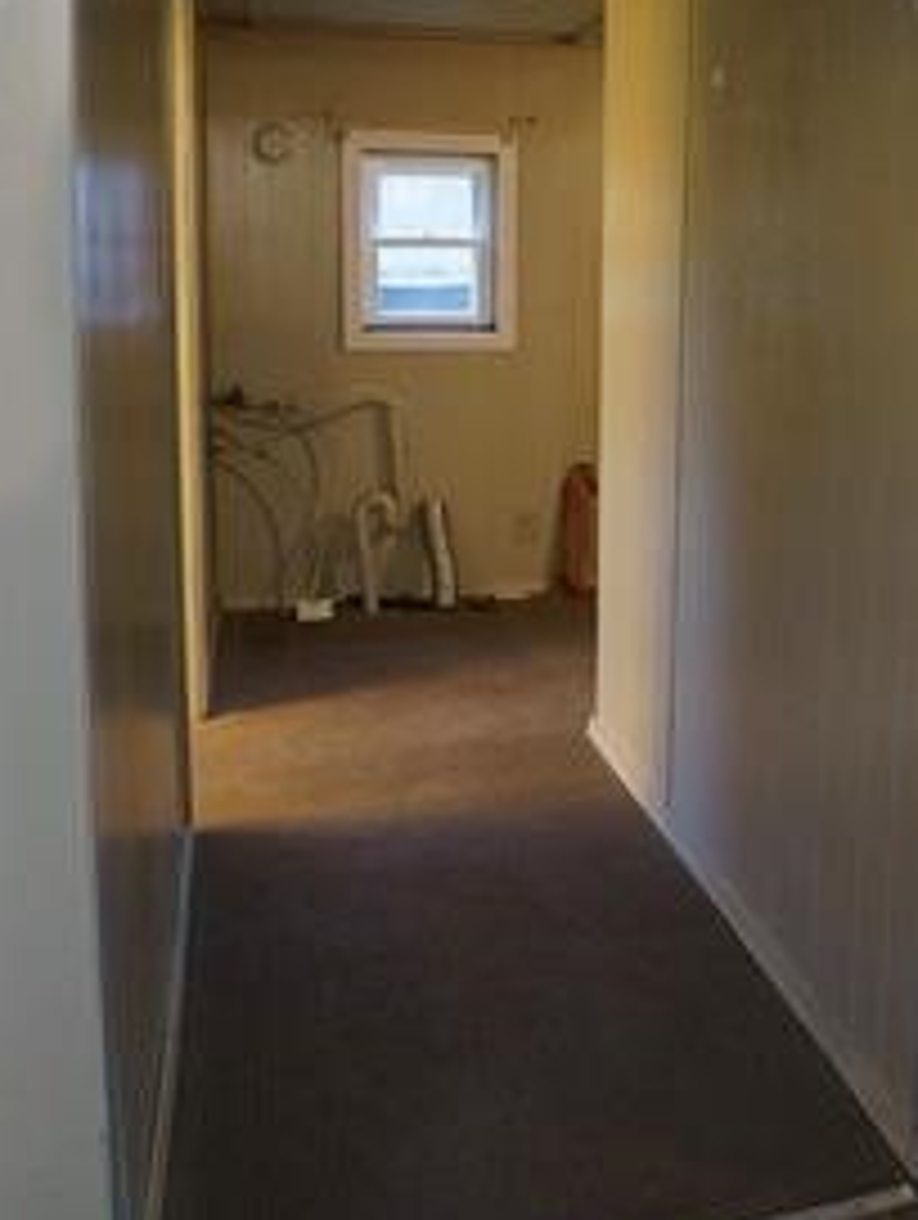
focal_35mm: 34
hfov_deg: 41.4
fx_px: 1199
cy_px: 428
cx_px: 603
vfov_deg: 53.1
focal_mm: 10
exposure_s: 1/100
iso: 1250
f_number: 2.8
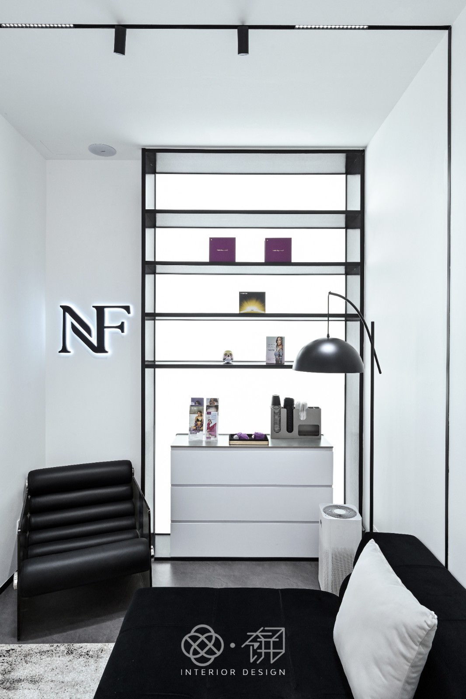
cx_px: 233
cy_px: 350
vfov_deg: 84.0
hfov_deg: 61.9
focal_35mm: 20
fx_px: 388
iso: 400
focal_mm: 20
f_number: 10
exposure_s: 1/20
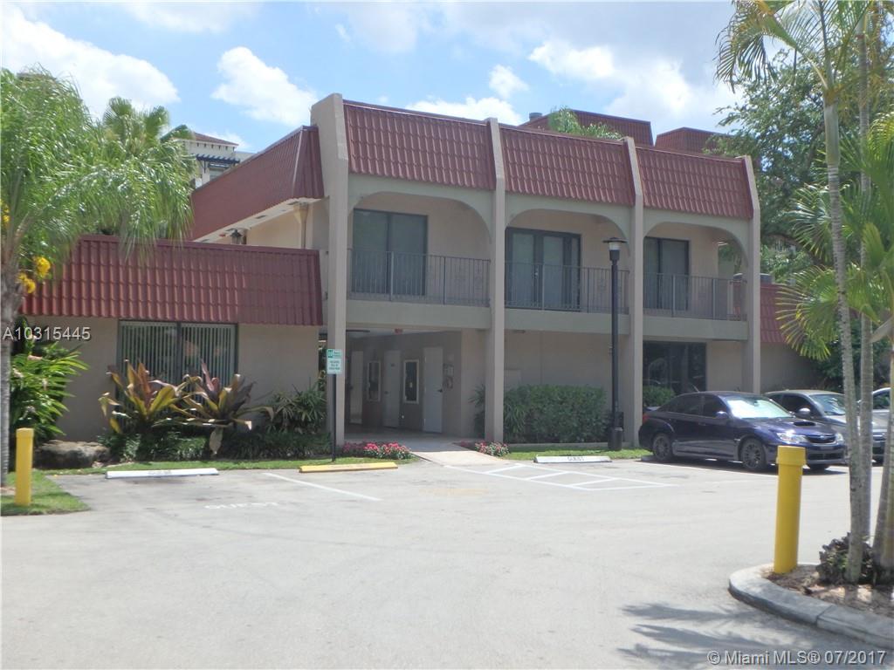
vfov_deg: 36.8
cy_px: 335
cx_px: 447
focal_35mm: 39
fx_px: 1007
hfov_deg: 47.9
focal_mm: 6.9
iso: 125
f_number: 5.1
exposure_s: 1/640
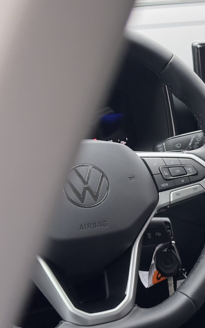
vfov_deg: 20.7
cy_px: 118
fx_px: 894
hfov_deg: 12.5
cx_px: 305
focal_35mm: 100
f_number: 1.78
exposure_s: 1/211
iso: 50
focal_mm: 6.86
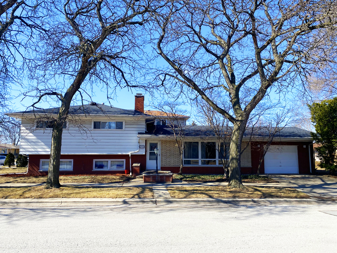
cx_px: 168
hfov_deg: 67.3
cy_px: 126
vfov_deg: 53.1
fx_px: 253
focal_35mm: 26
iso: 32
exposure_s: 1/1927
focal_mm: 4.25
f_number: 1.8
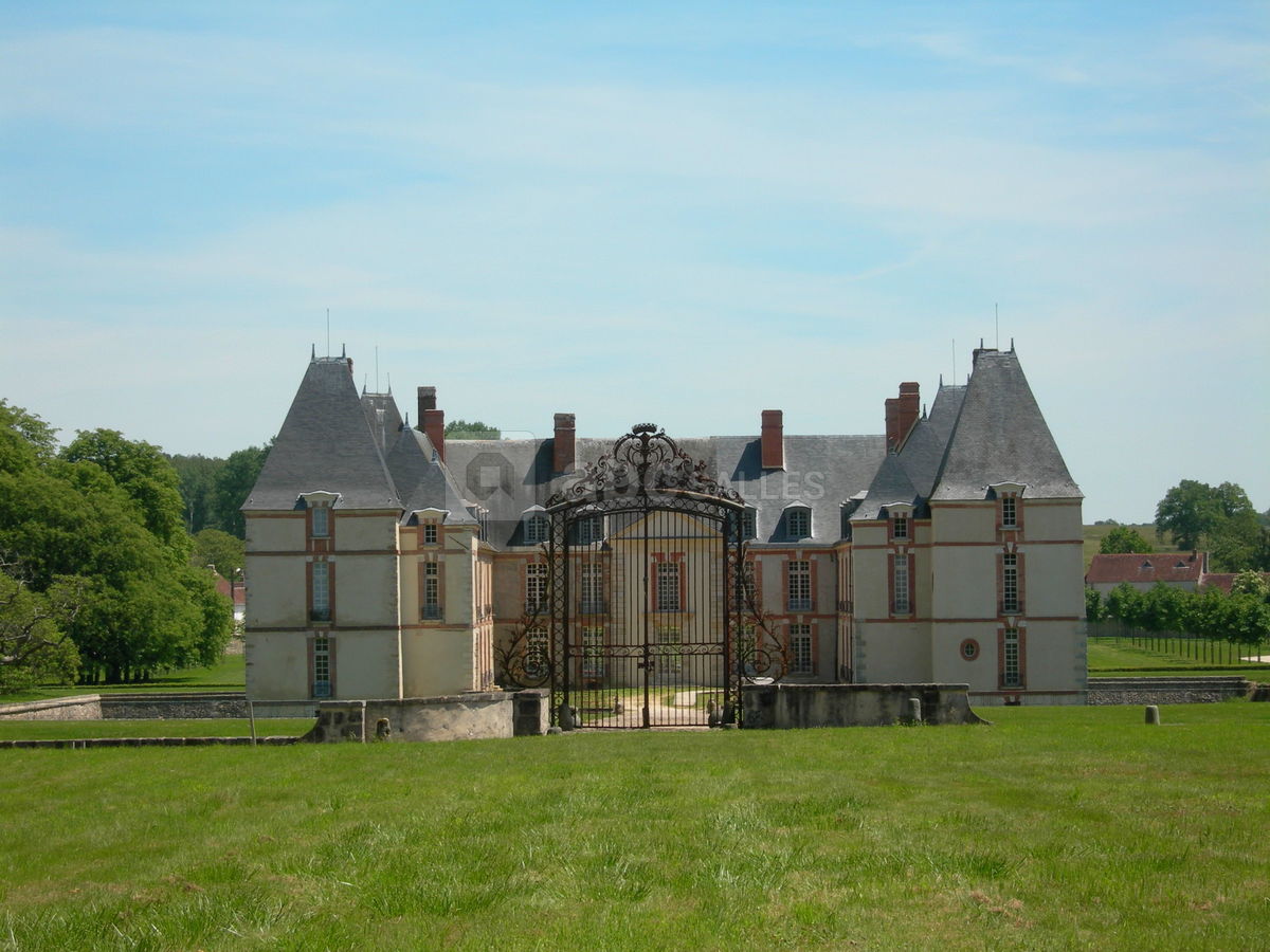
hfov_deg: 17.4
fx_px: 4146
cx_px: 635
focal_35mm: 113
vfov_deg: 13.1
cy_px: 476
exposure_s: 1/187
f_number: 8.2
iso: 50
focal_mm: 23.4
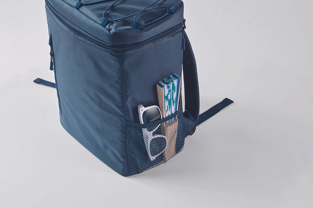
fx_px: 739
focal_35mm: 85
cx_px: 156
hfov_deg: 23.9
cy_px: 104
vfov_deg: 16.1
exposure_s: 1/125
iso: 125
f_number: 11
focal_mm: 85
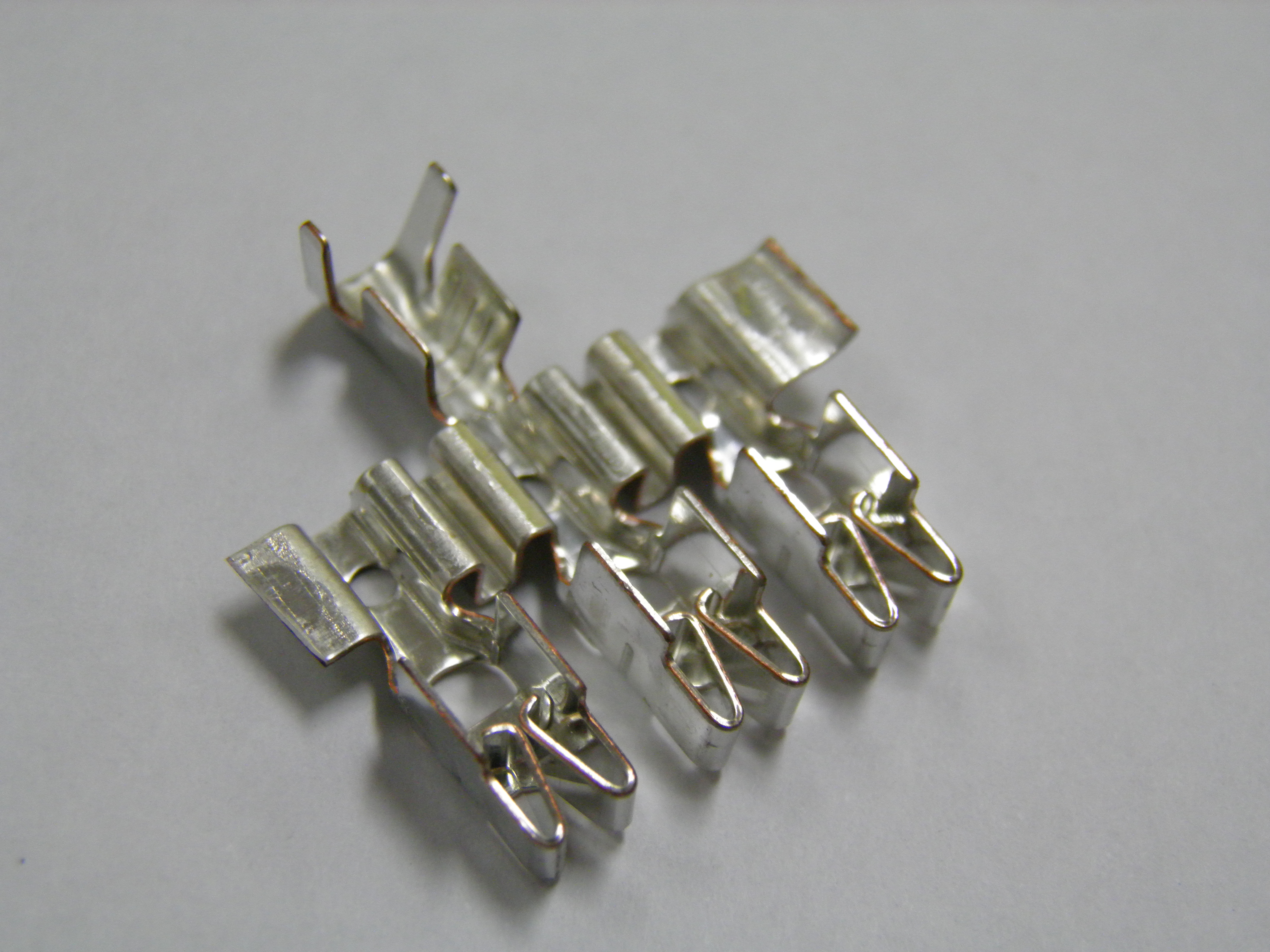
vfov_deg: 17.6
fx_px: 3082
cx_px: 635
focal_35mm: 84
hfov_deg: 23.3
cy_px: 476
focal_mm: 15.2
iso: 200
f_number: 3.9
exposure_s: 1/40
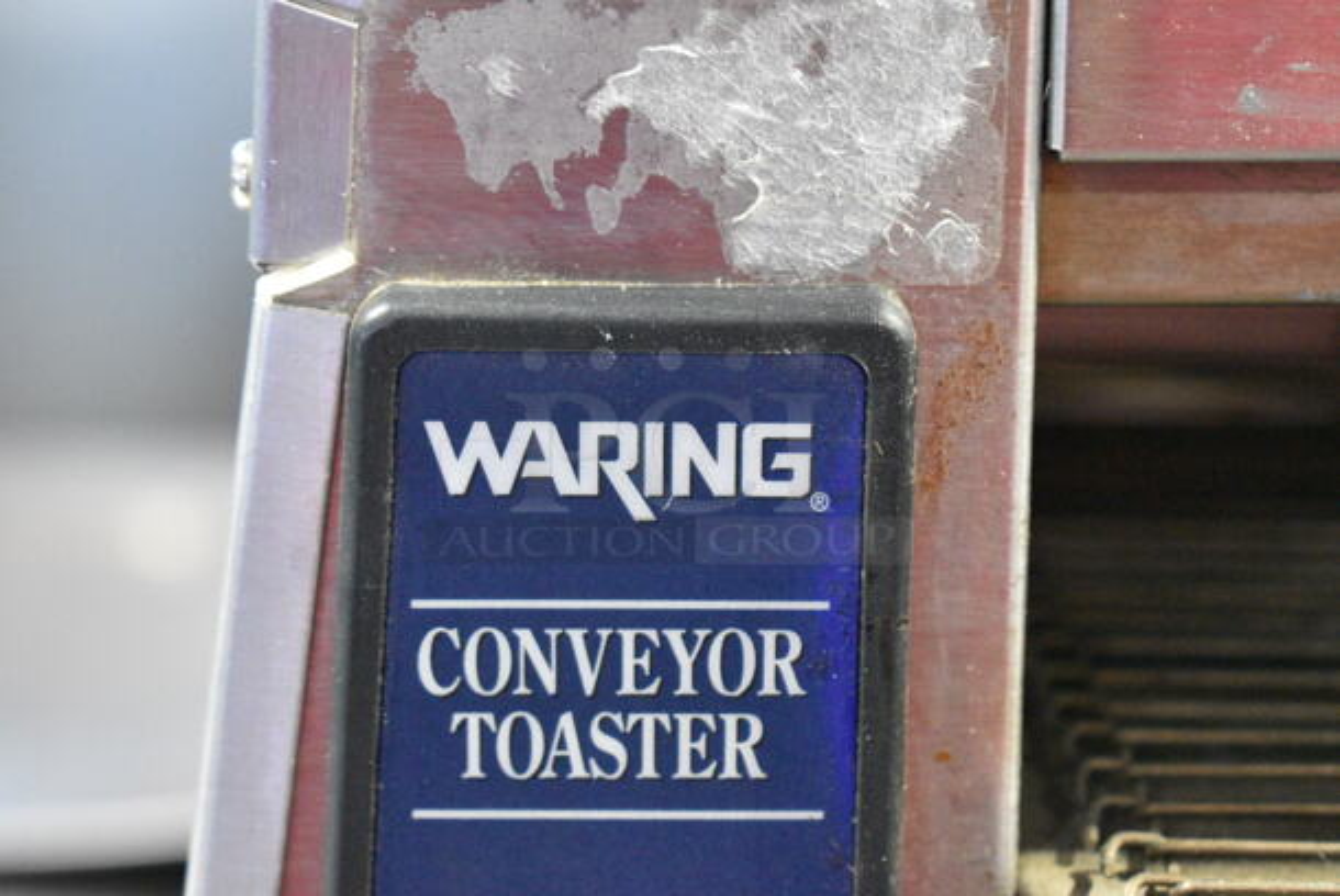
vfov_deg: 16.6
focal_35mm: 82
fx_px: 3074
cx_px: 670
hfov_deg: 24.6
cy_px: 448
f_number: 5.6
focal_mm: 55
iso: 8000
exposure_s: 1/100
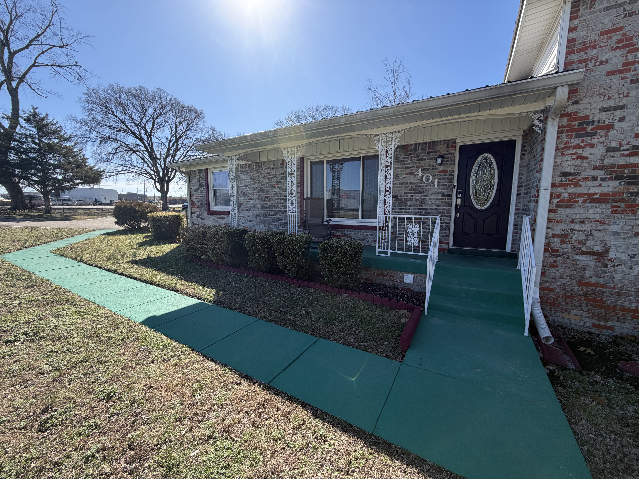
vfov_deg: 85.7
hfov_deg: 102.1
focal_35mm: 14
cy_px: 240
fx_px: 258
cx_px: 320
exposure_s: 1/770
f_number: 2.2
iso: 32
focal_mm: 2.22
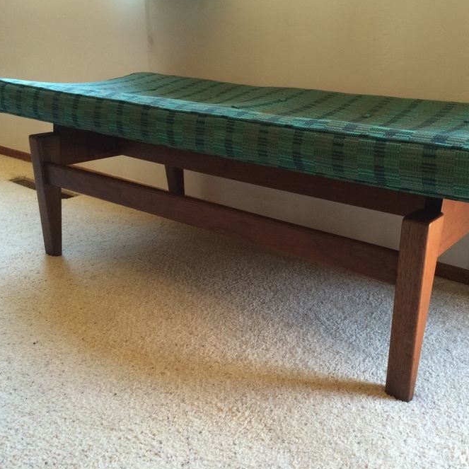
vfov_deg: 46.0
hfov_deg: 45.7
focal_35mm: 36
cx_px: 289
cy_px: 235
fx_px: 552
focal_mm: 4.12
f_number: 2.2
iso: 125
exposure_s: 1/30
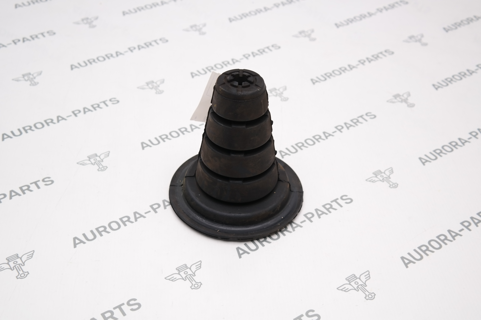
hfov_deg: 39.6
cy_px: 160
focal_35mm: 50
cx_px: 240
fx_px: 668
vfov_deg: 27.0
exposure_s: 1/100
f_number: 4.5
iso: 200
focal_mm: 33
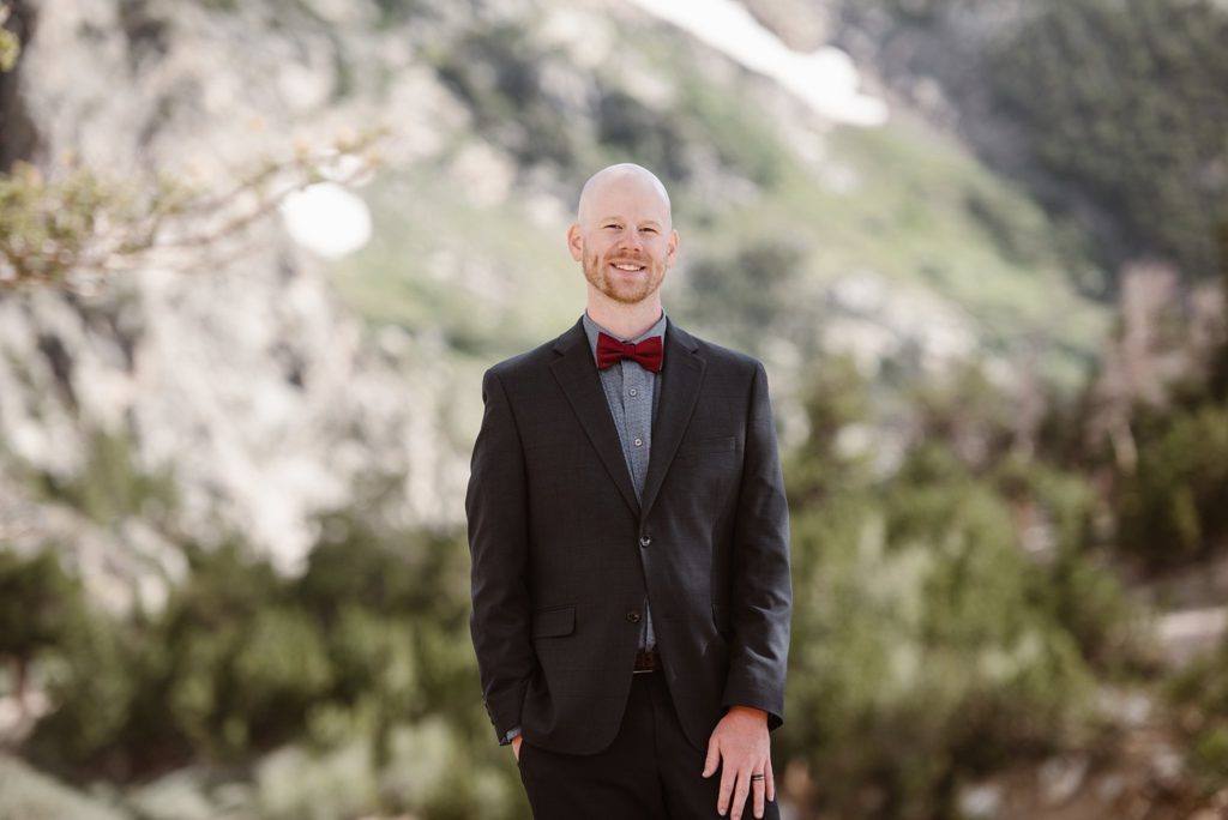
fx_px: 4607
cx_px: 614
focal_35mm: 135
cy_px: 410
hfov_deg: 15.2
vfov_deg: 10.2
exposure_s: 1/1000
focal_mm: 135
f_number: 2.8
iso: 200
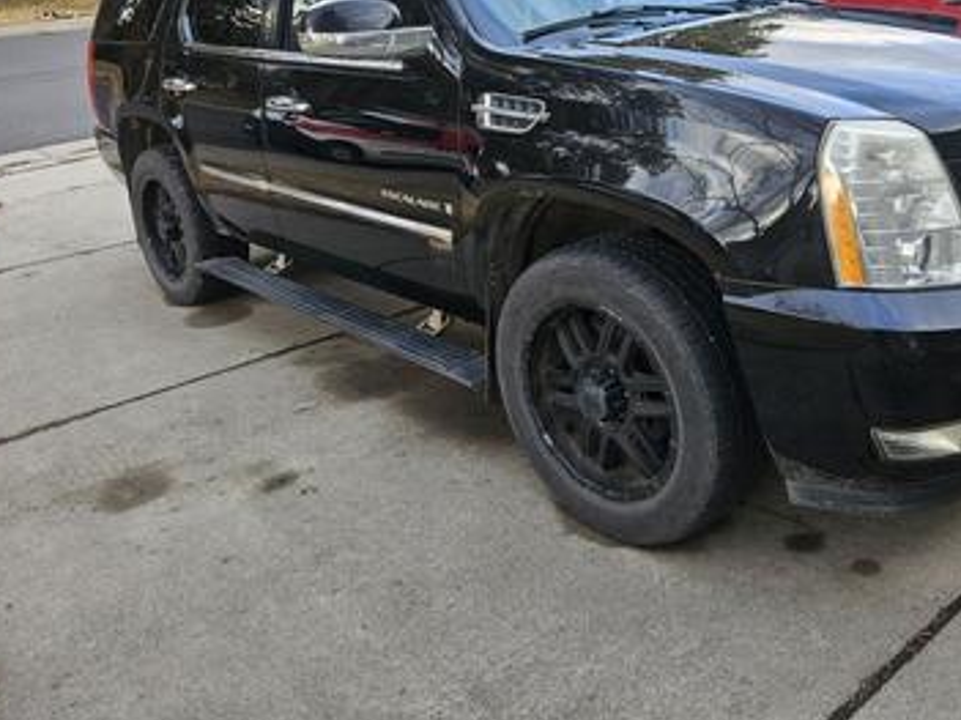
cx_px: 523
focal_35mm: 33
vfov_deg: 42.0
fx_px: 916
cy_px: 208
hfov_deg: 55.3
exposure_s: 1/180
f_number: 1.8
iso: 64
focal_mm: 5.4
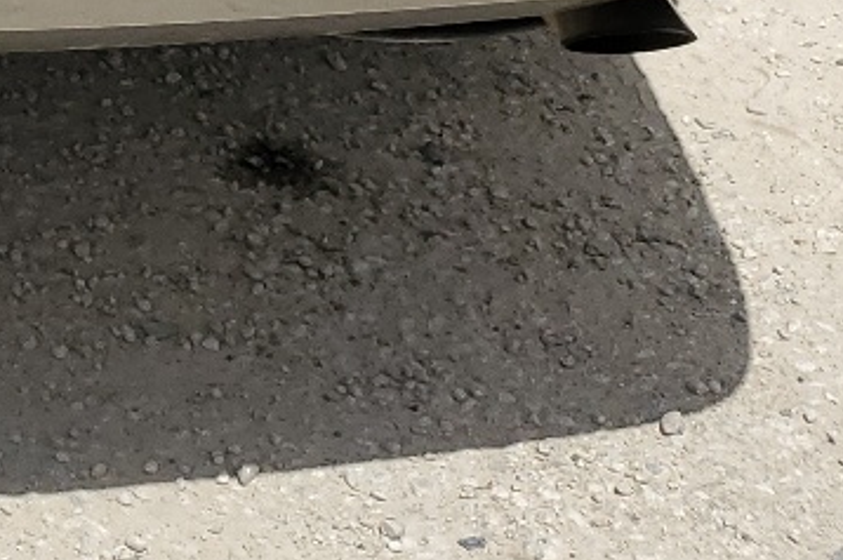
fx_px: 2831
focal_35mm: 121
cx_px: -483
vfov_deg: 10.1
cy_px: -722
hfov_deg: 15.4
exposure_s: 1/10000
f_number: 1.5
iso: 50
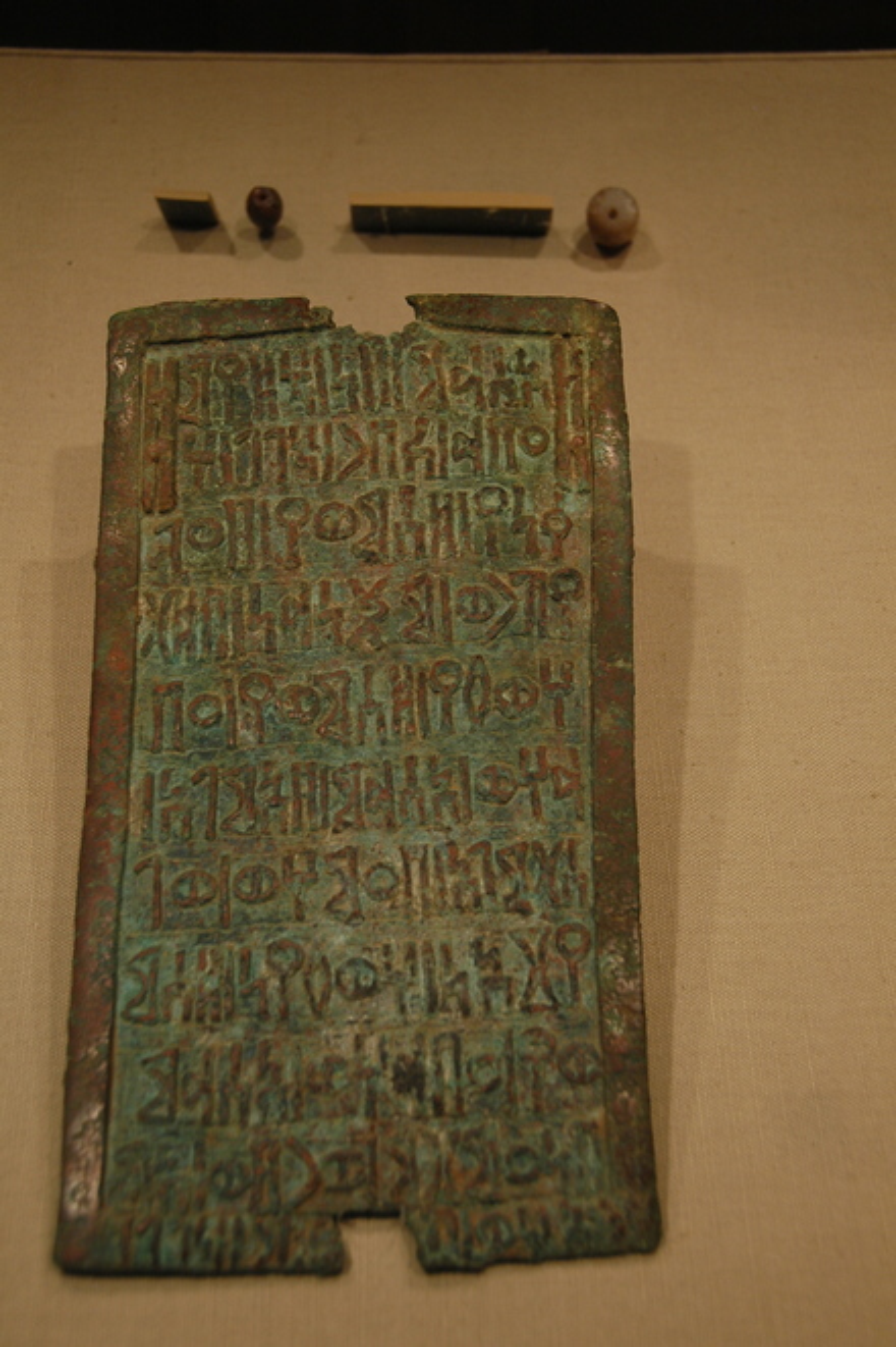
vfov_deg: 36.9
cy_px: 674
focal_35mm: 54
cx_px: 448
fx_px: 2018
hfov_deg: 25.0
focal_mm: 36
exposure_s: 1/100
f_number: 5.6
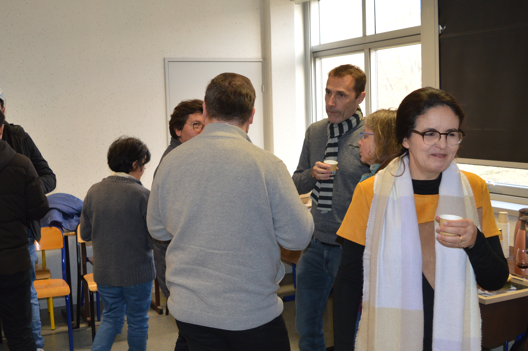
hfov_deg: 48.5
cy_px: 157
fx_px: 586
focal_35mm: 40
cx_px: 249
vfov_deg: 33.3
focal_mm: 18
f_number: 4
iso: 400
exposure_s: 1/60
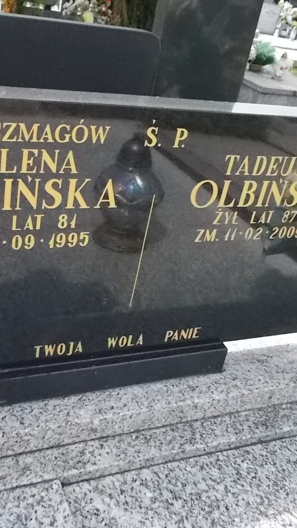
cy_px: 264
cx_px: 106
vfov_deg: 52.8
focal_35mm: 38
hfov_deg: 31.0
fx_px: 532
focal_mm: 4.6
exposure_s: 1/250
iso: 400
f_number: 8
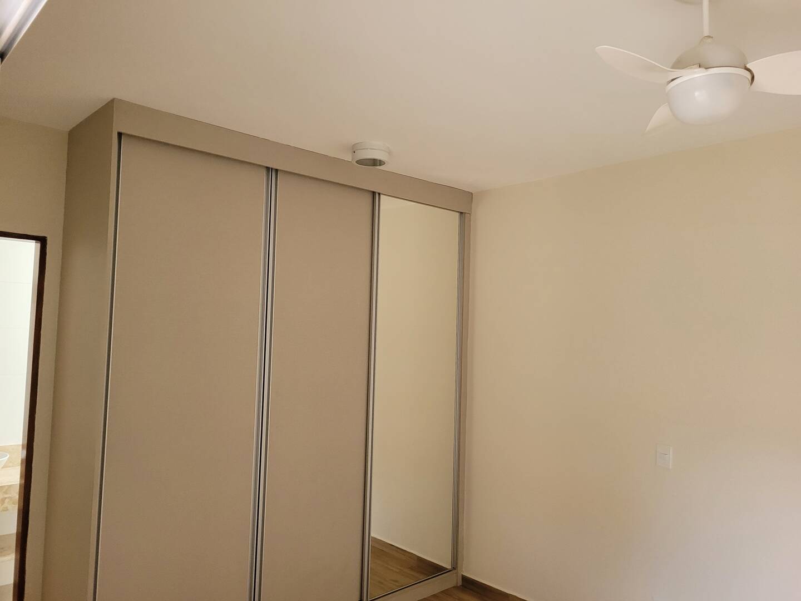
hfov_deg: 67.3
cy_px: 300
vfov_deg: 53.1
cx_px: 400
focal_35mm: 26
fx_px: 602
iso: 250
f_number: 1.8
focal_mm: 5.4
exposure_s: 1/120
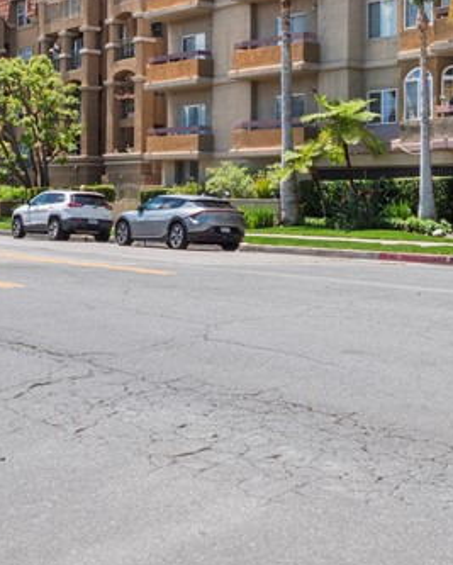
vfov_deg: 33.4
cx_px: 407
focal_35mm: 54
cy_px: 87
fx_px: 904
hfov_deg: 27.2
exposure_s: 1/250
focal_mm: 9
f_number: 8
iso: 200
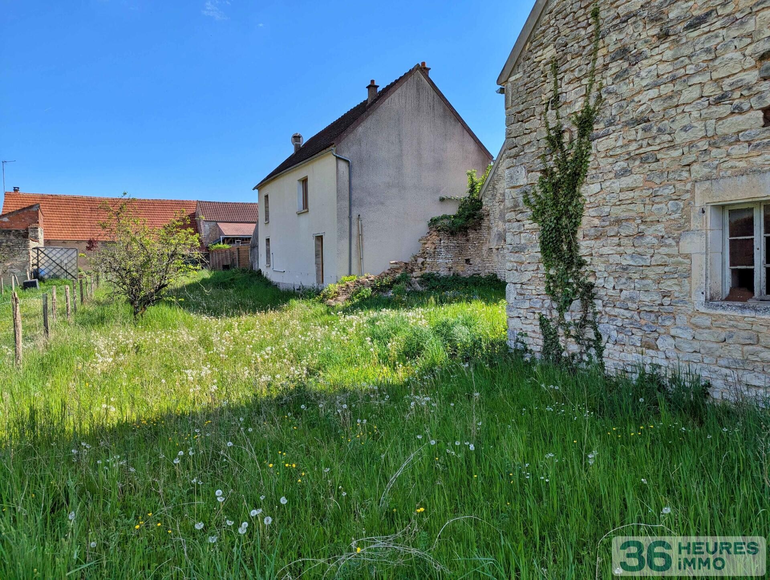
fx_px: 535
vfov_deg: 56.9
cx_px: 385
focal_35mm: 24
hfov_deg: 71.5
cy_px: 290
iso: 47
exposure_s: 1/1887
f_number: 1.85
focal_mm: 6.81
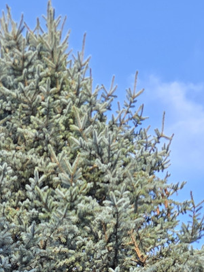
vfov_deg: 16.0
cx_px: 65
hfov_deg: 15.1
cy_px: 528
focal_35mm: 98
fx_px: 770
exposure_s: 1/456
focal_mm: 5.4
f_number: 1.8
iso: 25
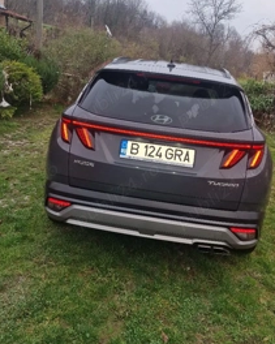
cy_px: 109
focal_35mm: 34
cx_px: 143
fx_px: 346
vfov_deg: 51.7
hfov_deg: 43.3
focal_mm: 5.54
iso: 50
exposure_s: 1/111
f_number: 1.8
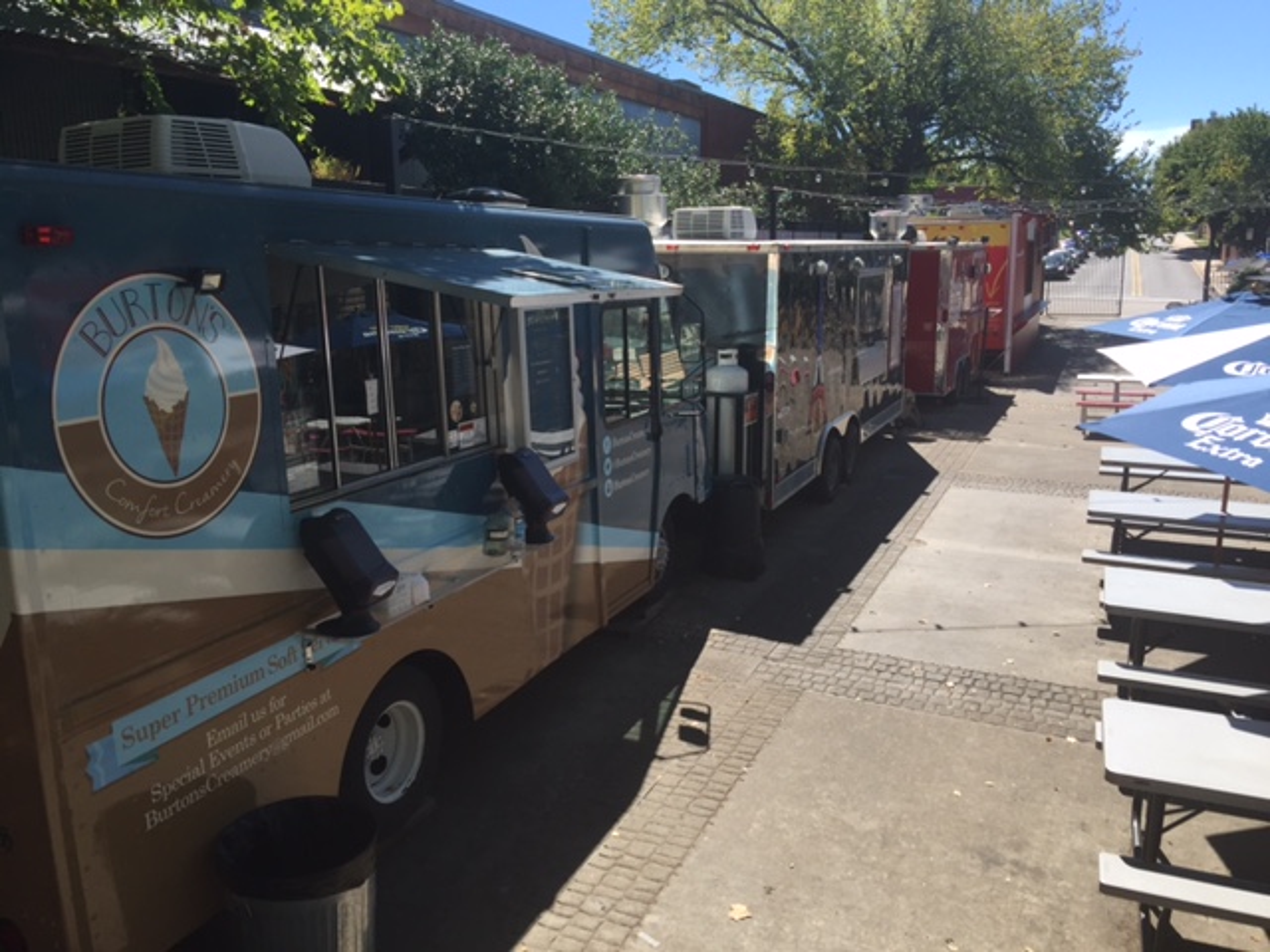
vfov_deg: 48.2
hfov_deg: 61.7
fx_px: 1064
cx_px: 635
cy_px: 476
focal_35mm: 29
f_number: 2.2
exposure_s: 1/1014
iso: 32
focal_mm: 4.15
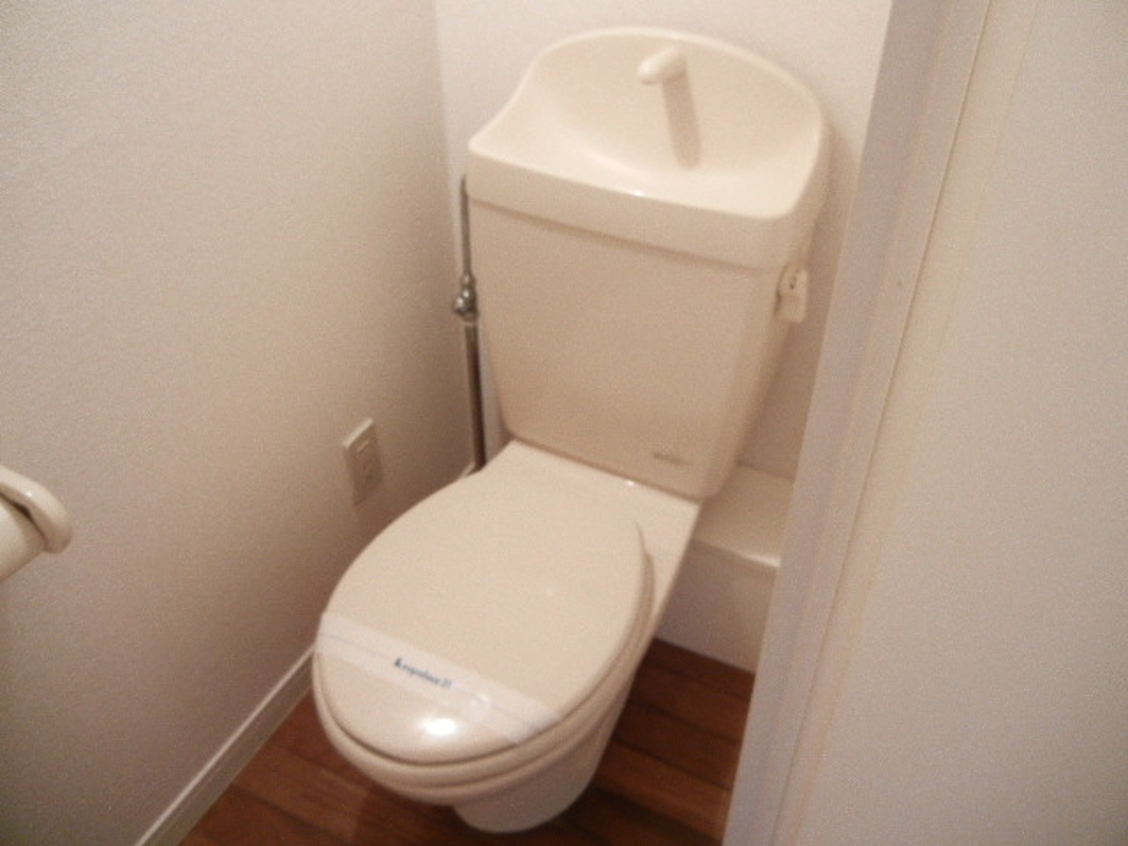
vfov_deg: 46.8
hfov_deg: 60.0
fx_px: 978
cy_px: 423
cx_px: 564
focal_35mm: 30
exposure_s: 1/10.7
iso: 400
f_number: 3.5
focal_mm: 5.4
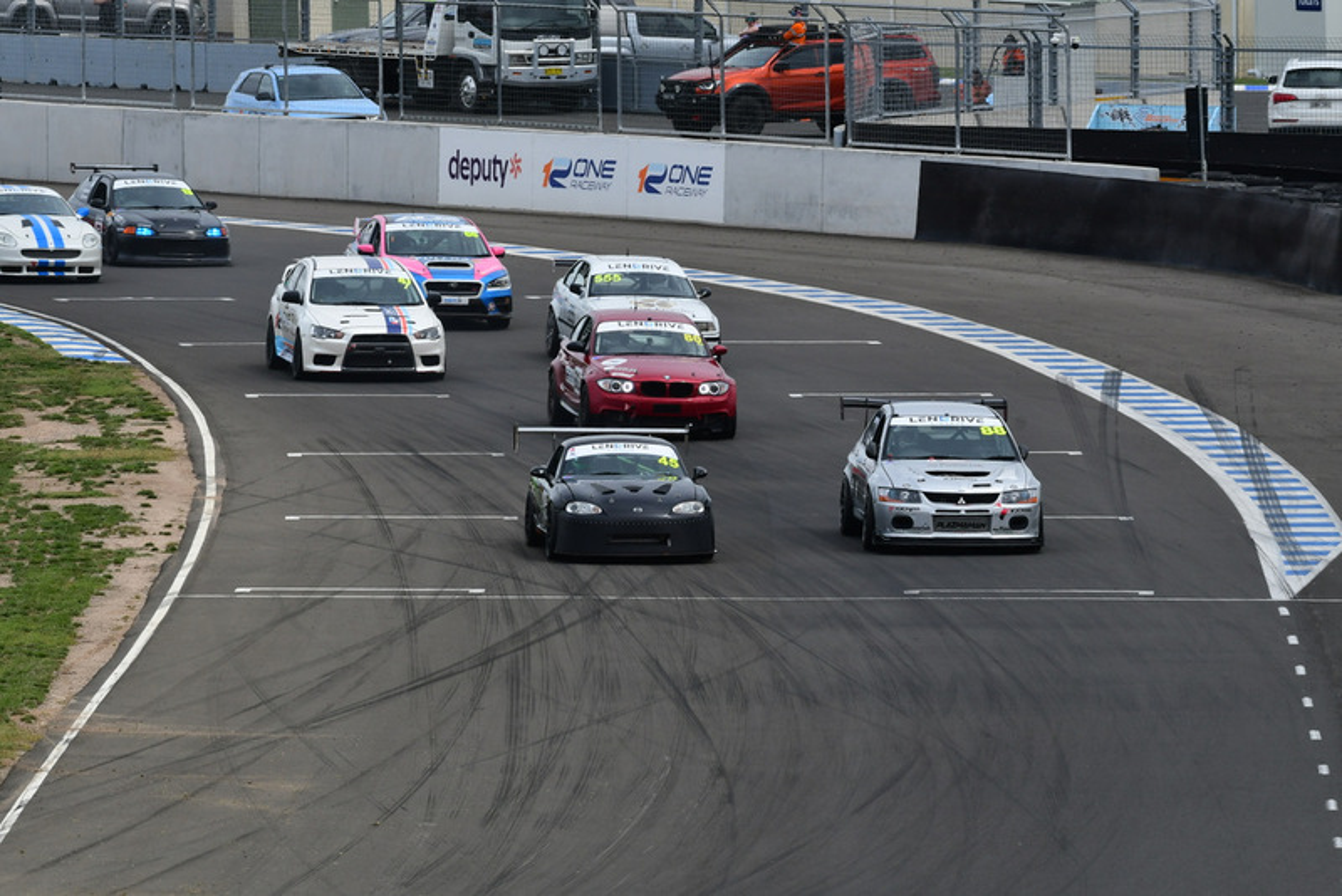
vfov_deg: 3.4
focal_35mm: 405
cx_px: 671
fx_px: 15102
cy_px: 448
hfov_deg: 5.1
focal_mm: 270
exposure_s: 1/640
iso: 400
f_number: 11
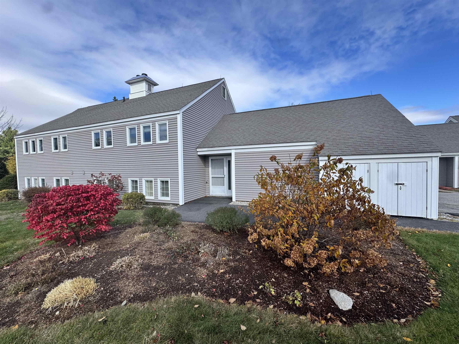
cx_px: 230
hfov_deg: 102.1
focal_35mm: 14
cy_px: 172
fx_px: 186
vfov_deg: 85.7
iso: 40
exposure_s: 1/921
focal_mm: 2.22
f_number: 2.2
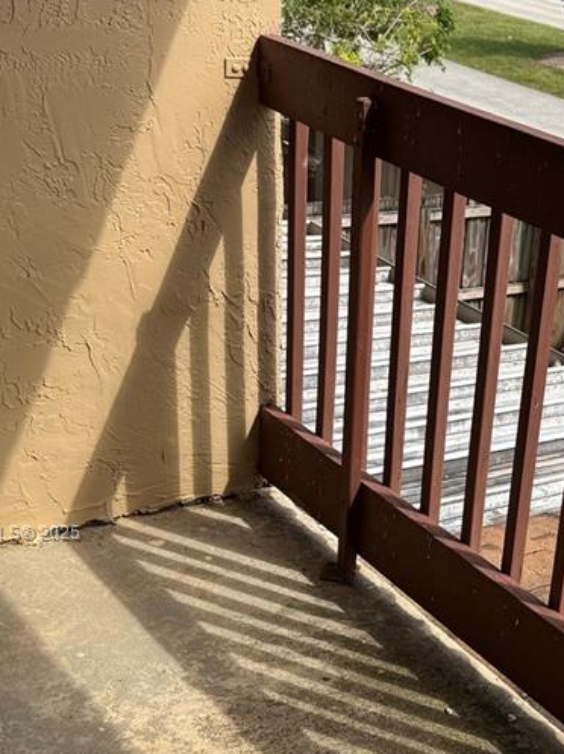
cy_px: 534
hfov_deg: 24.6
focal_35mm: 58
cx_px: 485
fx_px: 1262
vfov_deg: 32.8
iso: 80
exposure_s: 1/3247
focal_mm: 6.76
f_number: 1.78
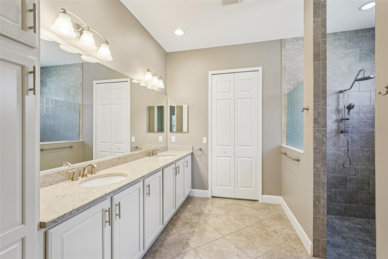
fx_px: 172
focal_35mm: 16
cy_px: 130
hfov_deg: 96.7
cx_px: 194
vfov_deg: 73.7
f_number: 8
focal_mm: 16
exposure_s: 1/25
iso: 400
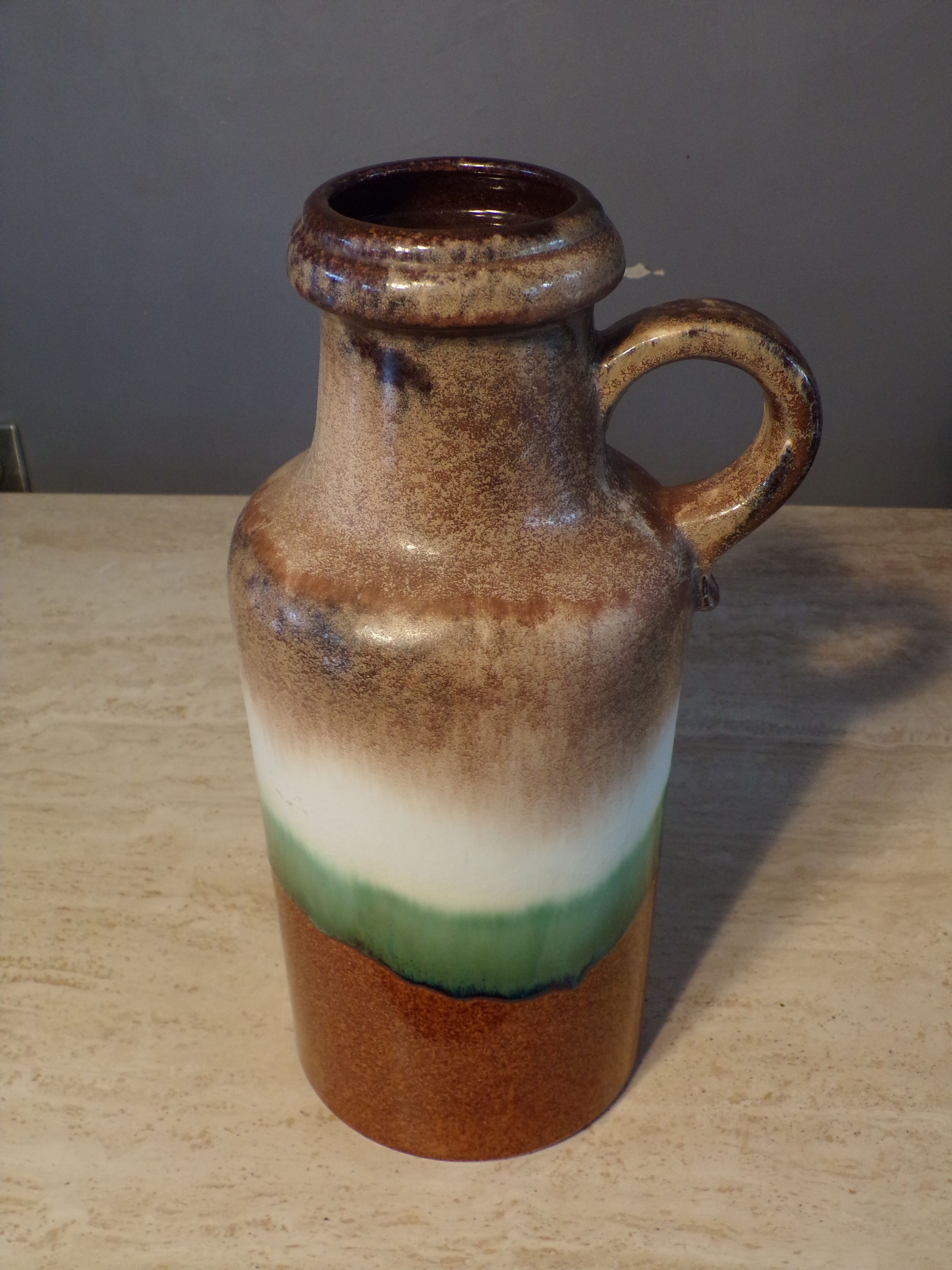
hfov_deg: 38.7
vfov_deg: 50.1
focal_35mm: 37
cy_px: 635
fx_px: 1357
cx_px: 476
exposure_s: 1/25
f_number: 3.3
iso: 200
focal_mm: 6.6
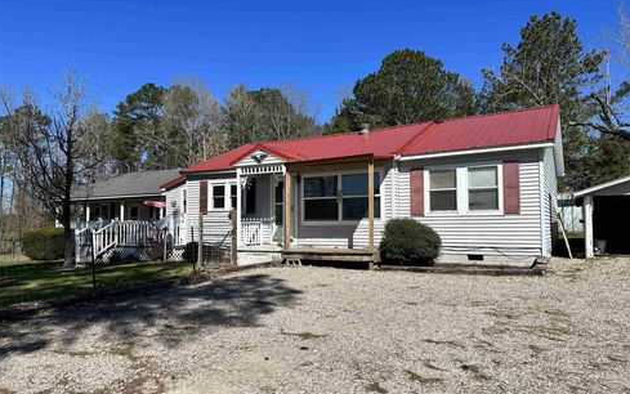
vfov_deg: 47.6
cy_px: 202
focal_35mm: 26
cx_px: 314
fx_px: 447
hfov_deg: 70.4
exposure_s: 1/6211
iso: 80
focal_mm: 6.86
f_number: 1.78
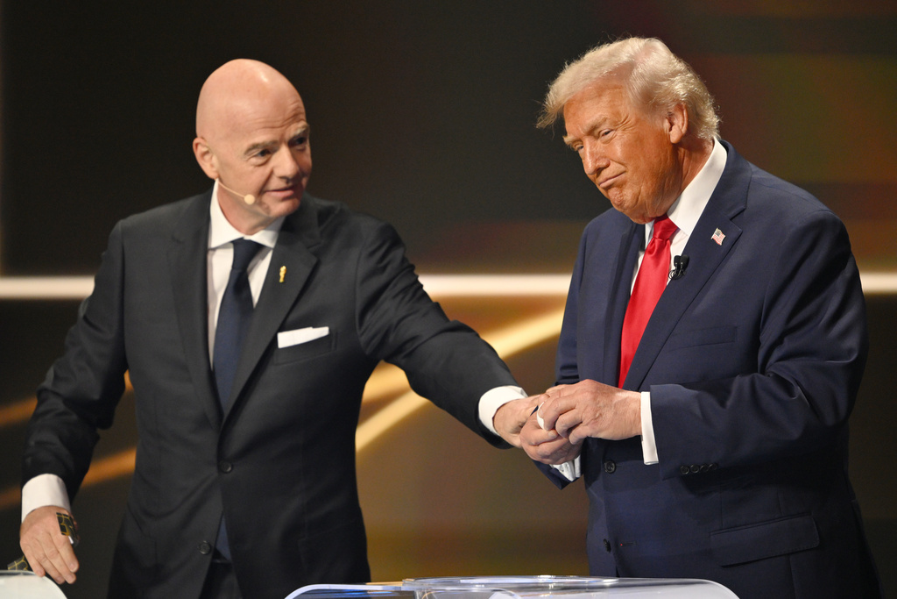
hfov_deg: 3.7
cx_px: 448
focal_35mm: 560
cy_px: 300
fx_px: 13954
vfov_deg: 2.5
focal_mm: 560
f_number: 4.5
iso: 2500
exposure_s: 1/250
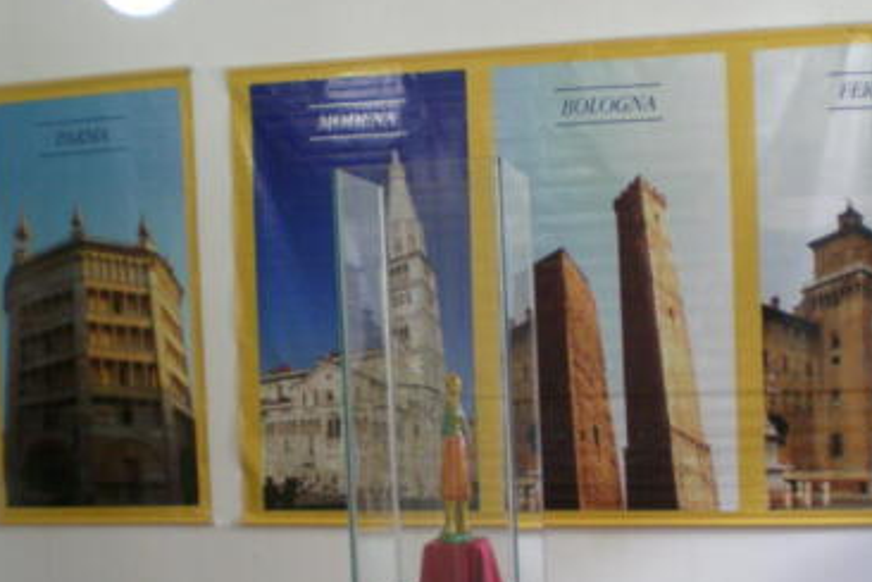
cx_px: 467
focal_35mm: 54
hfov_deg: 36.9
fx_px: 1308
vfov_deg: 25.0
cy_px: 376
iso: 200
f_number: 3.1
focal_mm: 6.3
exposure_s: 1/30
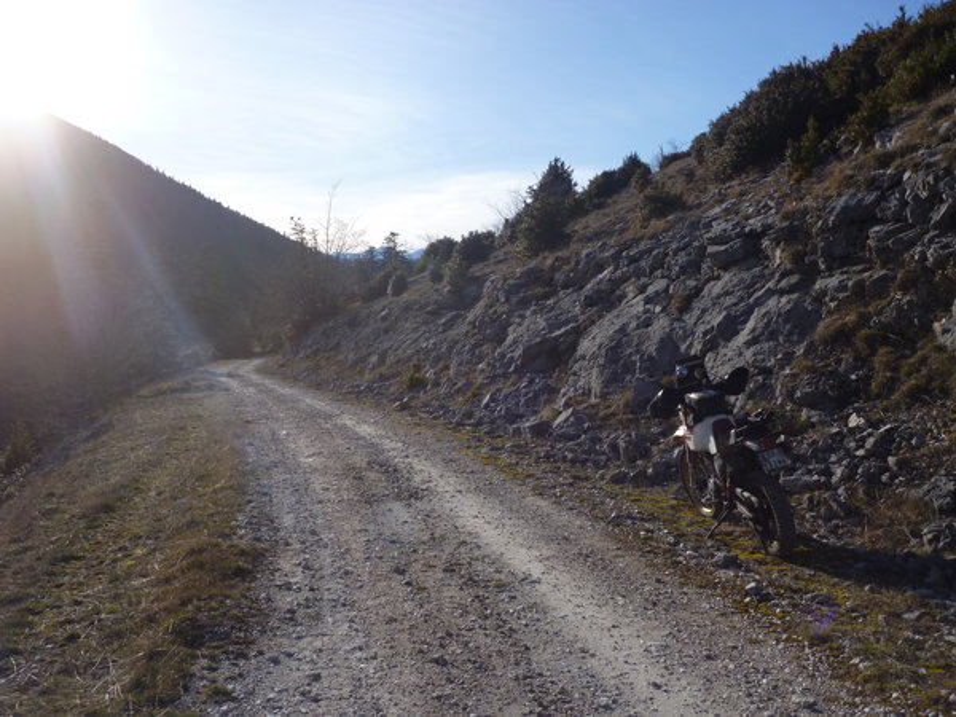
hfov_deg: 58.4
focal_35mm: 31
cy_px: 358
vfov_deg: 45.4
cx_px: 478
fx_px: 856
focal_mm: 5.5
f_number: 3.5
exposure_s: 1/640
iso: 80
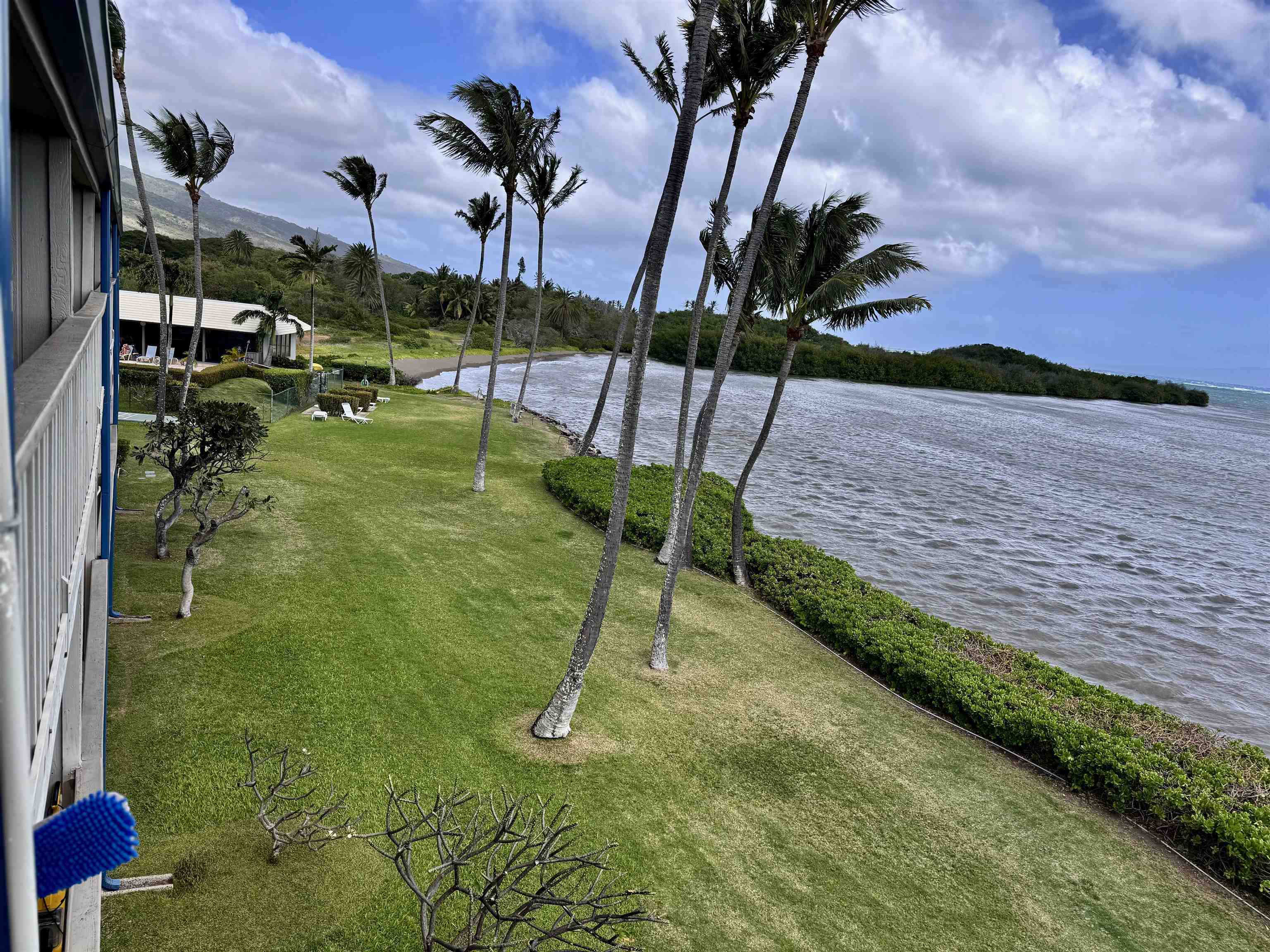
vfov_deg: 56.8
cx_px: 635
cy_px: 476
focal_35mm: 24
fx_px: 881
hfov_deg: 71.6
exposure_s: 1/3597
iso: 80
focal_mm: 6.76
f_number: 1.78
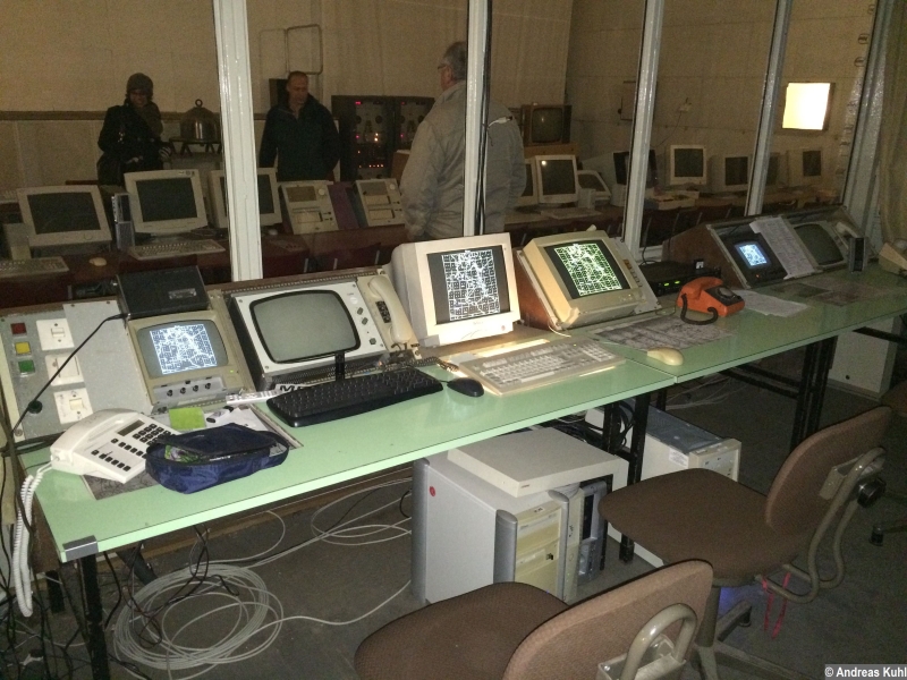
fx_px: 760
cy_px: 340
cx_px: 454
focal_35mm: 29
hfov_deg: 61.7
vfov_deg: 48.2
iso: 500
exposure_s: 1/17
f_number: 2.2
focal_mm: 4.15
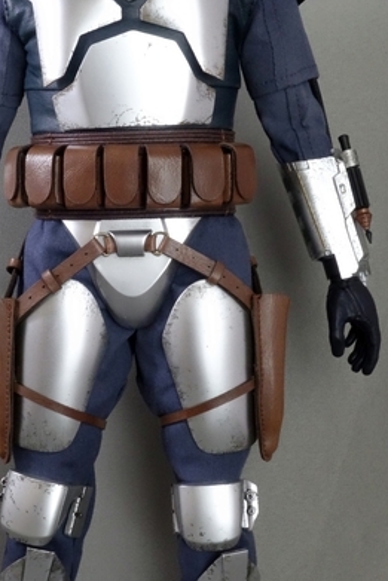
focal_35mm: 90
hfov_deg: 15.2
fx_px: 1454
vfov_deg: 22.6
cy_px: 250
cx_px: 124
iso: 1000
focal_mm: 16.2
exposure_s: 1/6
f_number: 11
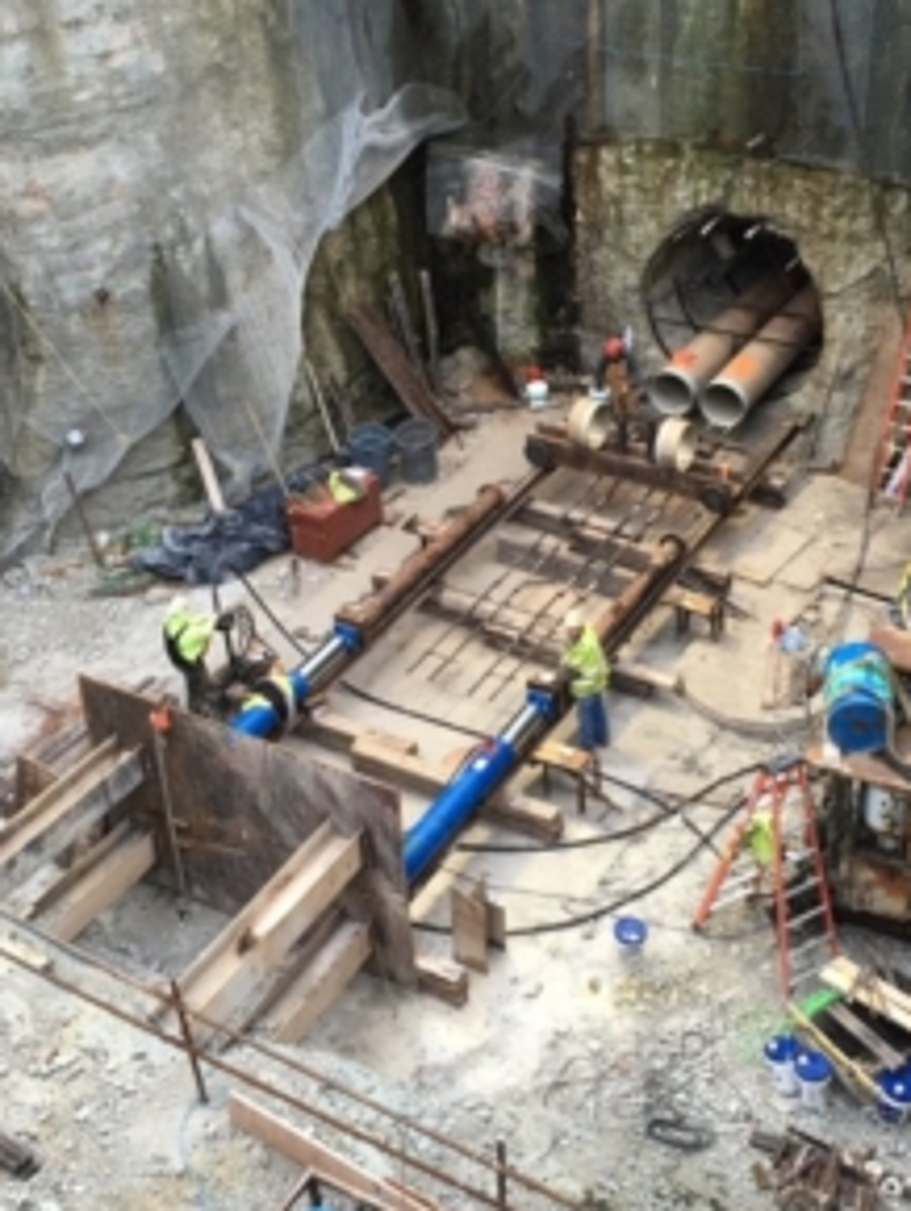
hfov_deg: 30.3
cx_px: 472
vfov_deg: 39.6
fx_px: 1682
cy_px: 551
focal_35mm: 48
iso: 25
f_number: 2.2
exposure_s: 1/15
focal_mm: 4.15
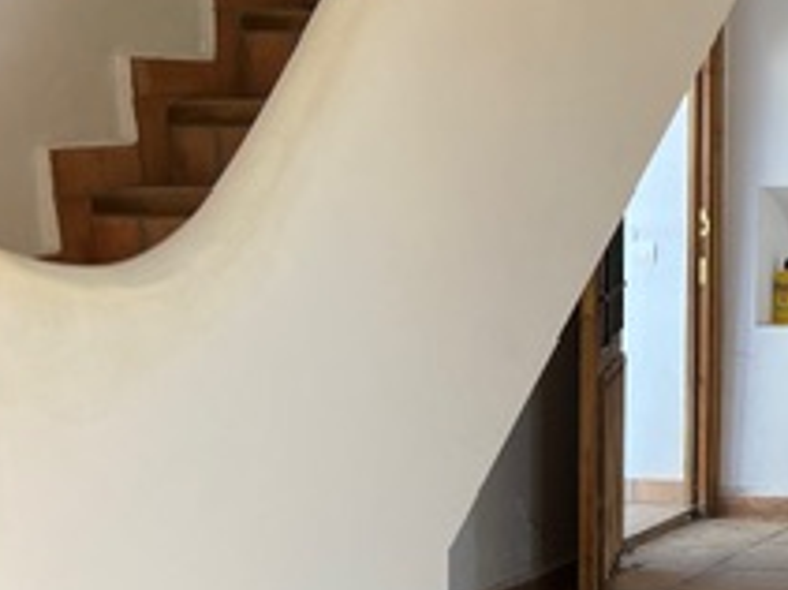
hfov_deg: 21.7
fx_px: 1797
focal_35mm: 79
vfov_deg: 18.6
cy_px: 190
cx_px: 1094
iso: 40
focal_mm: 5.7
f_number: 1.5
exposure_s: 1/178
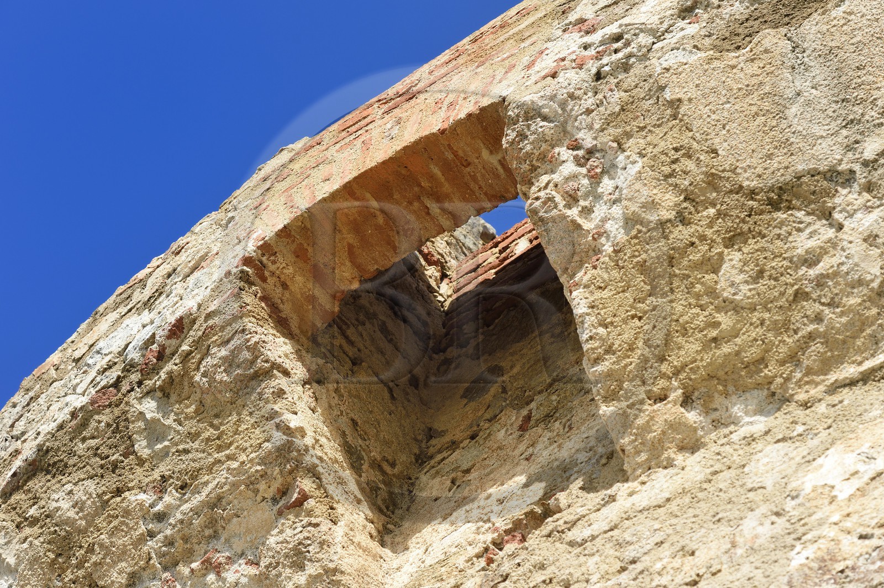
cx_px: 442
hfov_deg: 14.2
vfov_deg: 9.4
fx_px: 3558
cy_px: 294
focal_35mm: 145
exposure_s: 1/400
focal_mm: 145
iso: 200
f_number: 7.1
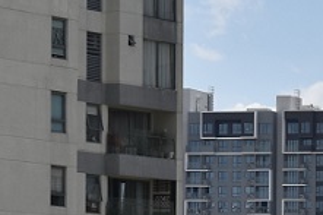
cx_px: 490
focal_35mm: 326
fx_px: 2923
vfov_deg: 4.2
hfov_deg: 6.2
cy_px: 325
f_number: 9.5
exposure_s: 1/350
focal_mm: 50
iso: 200
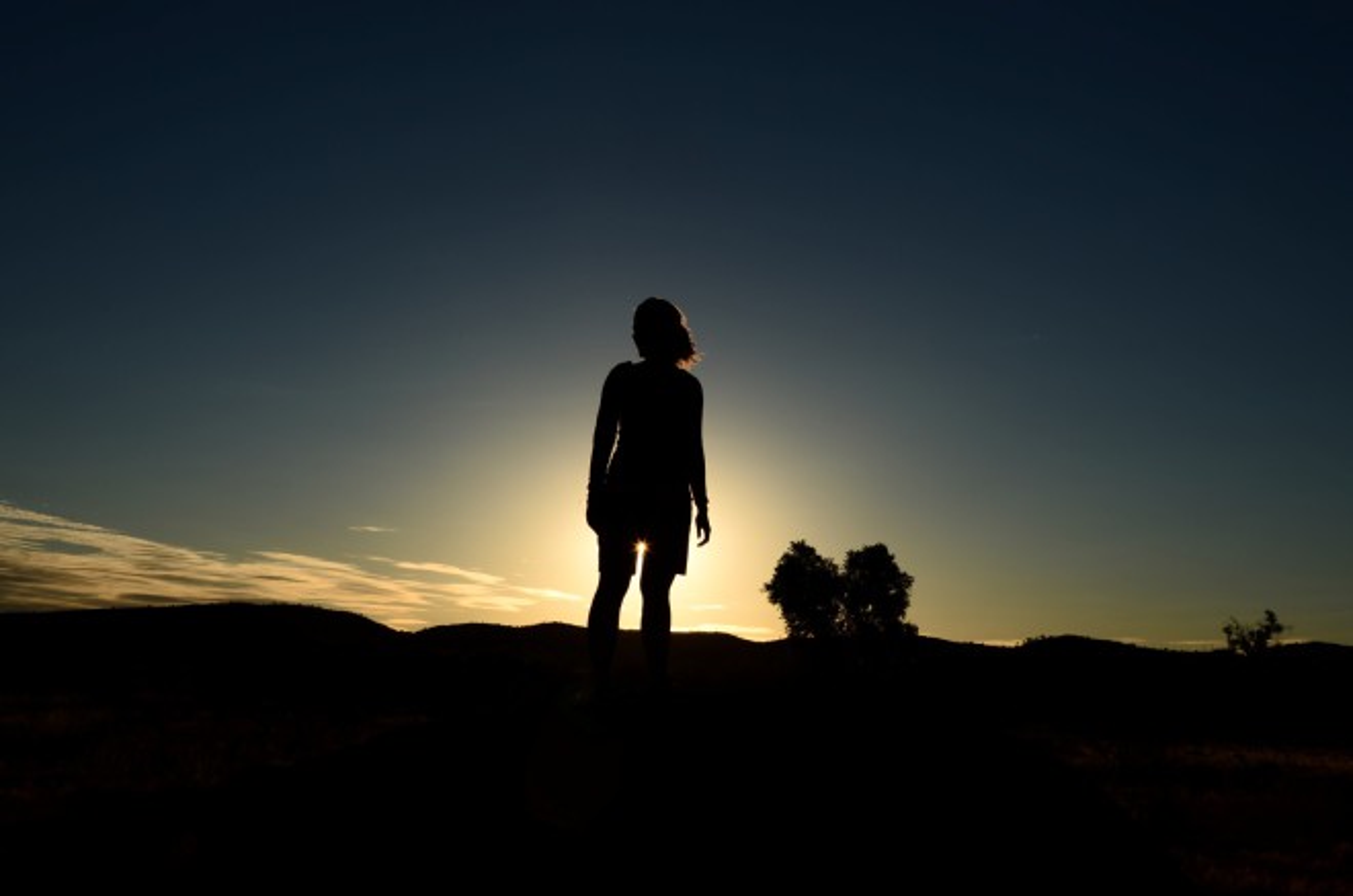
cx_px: 676
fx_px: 1688
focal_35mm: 45
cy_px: 448
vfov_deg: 29.7
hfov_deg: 43.7
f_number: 13
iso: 100
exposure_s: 1/350
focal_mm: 30
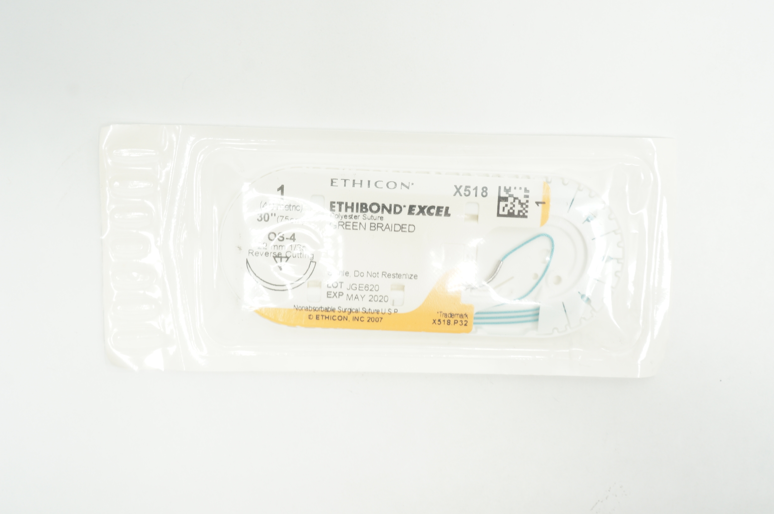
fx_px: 709
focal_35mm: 33
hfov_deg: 57.3
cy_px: 257
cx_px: 387
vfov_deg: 39.9
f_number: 9
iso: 400
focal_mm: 22
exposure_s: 1/15
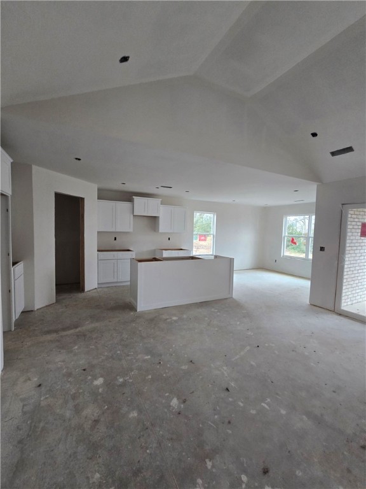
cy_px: 244
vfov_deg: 106.2
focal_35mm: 13
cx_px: 183
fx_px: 183
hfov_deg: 89.9
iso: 160
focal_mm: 2.2
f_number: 2.2
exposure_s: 1/60.2
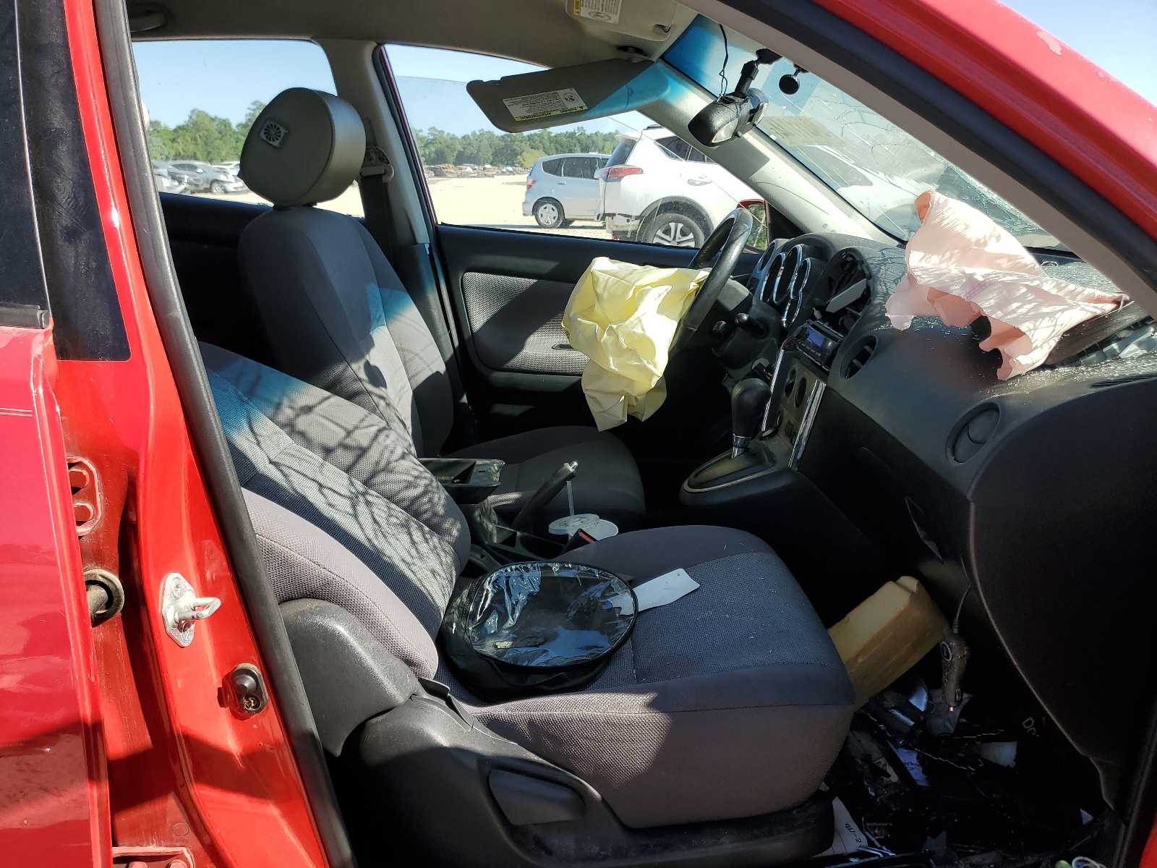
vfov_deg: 53.1
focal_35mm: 26
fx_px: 869
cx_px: 578
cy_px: 434
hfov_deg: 67.3
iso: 50
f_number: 1.5
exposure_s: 1/1429
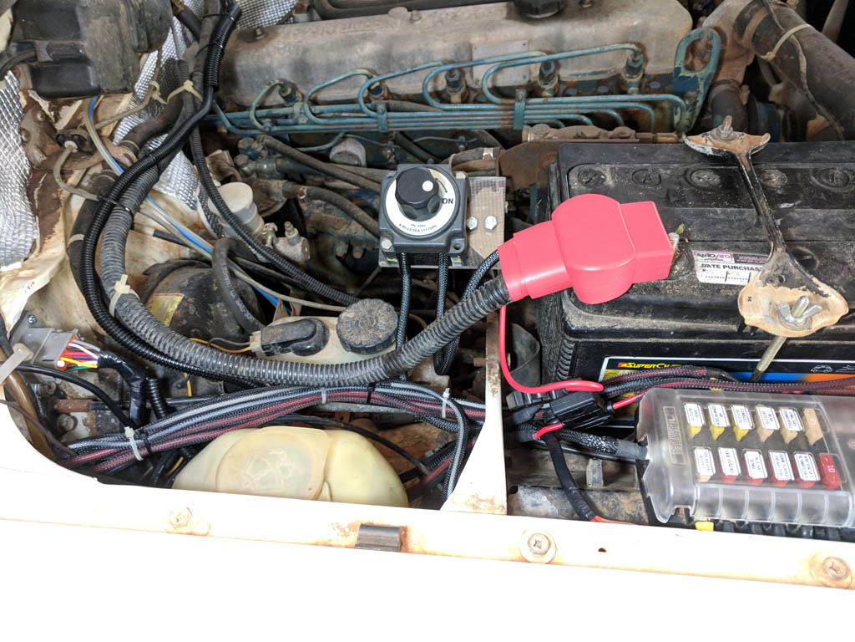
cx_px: 428
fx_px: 642
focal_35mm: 26
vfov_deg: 53.1
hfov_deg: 67.3
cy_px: 321
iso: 651
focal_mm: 4.67
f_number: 2
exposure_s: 1/30
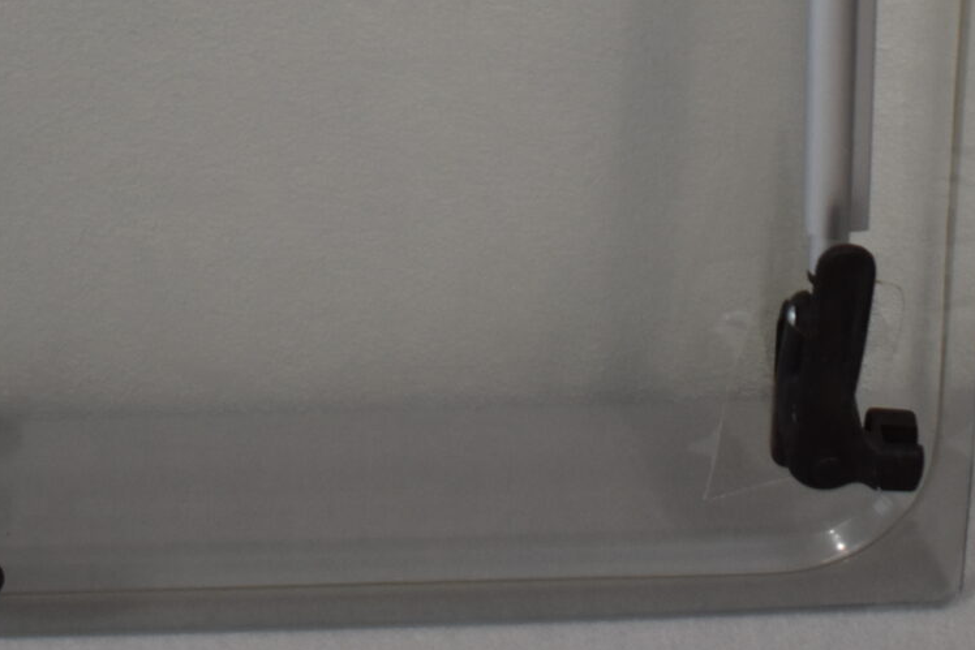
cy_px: -402
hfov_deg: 18.1
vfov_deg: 11.5
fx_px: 3061
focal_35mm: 113
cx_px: 403
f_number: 3.8
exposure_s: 1/250
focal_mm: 22
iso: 450
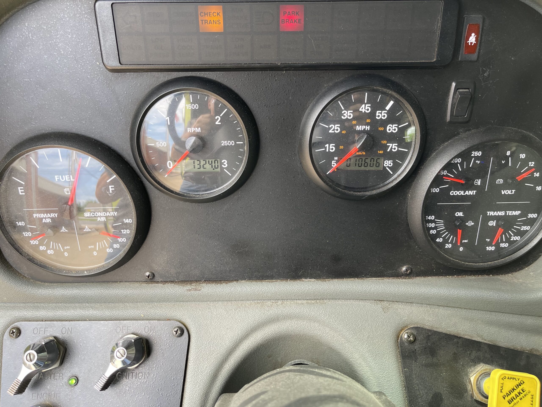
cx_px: 271
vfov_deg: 53.1
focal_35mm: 26
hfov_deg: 67.3
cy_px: 204
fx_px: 407
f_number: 1.6
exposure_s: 1/121
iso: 50
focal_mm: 5.1
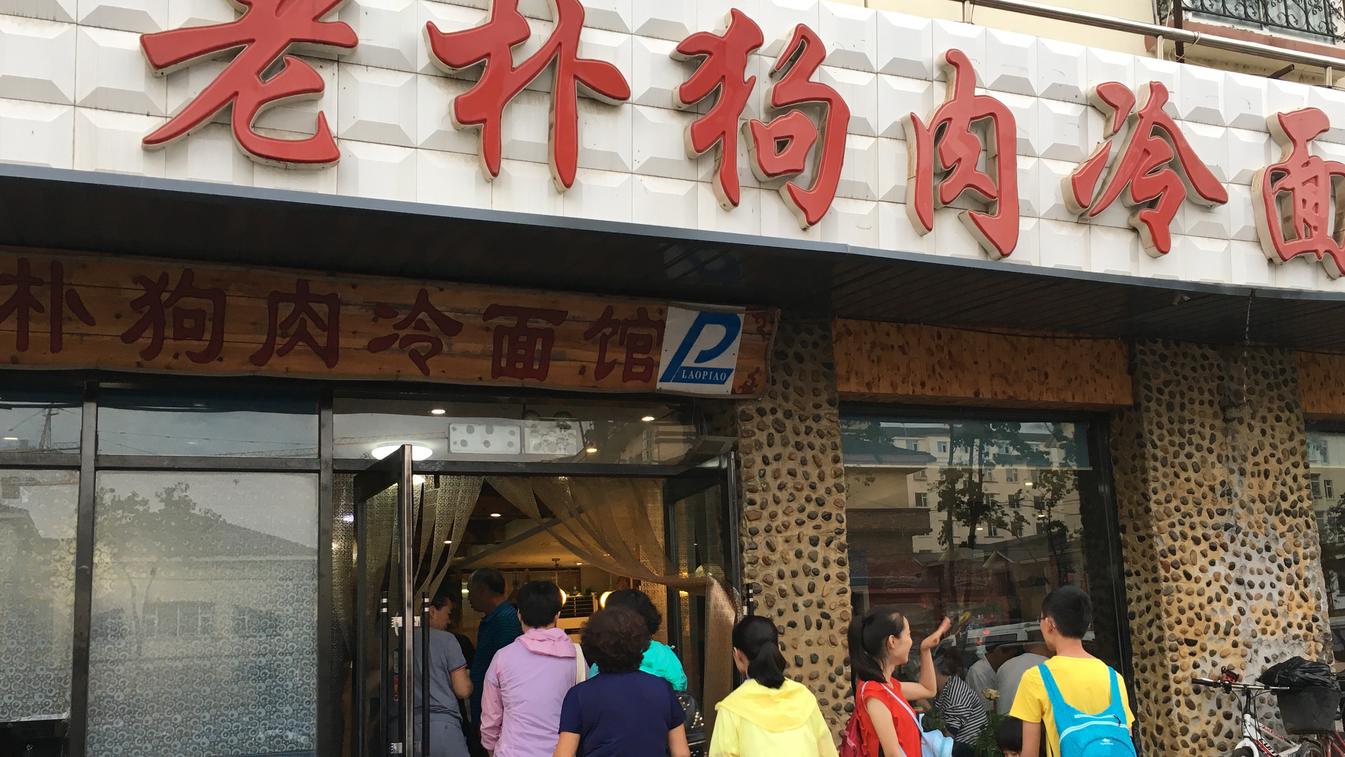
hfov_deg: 53.9
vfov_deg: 31.9
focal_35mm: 37
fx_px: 1320
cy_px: 446
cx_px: 753
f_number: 2.2
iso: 25
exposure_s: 1/33
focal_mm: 4.15
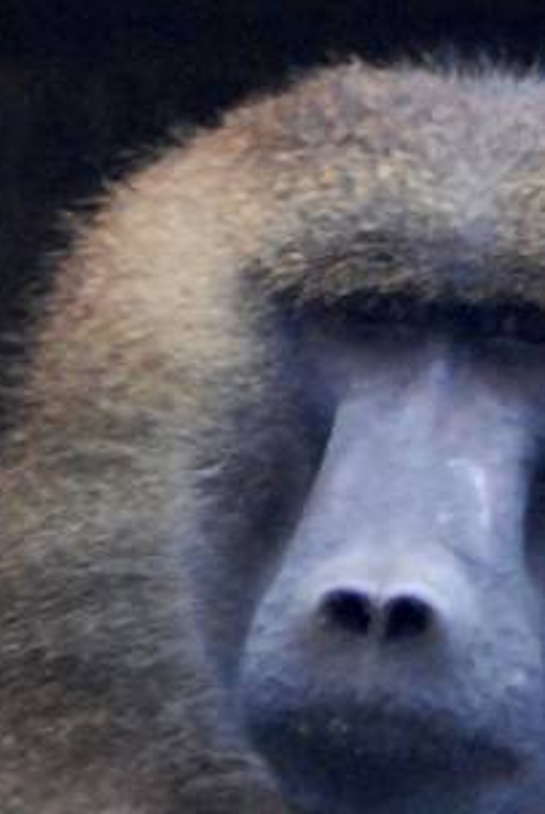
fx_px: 53790
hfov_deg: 0.6
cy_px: 1201
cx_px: 517
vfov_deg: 0.9
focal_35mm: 2377
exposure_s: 1/640
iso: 1600
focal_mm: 300
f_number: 5.6
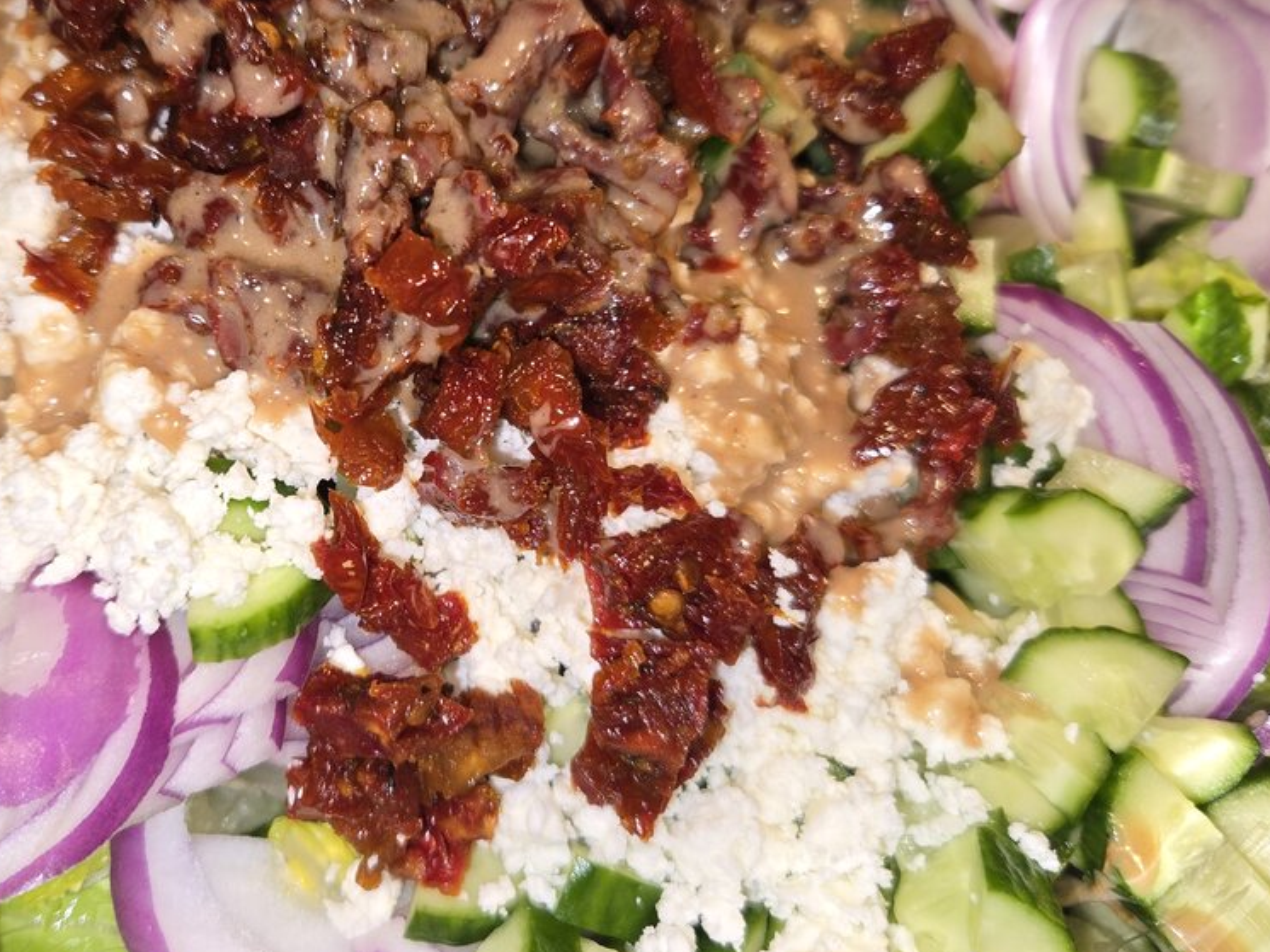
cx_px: 451
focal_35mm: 37
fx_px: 1357
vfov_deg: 38.6
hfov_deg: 49.5
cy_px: 409
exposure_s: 1/60
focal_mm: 5.4
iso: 100
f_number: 1.8
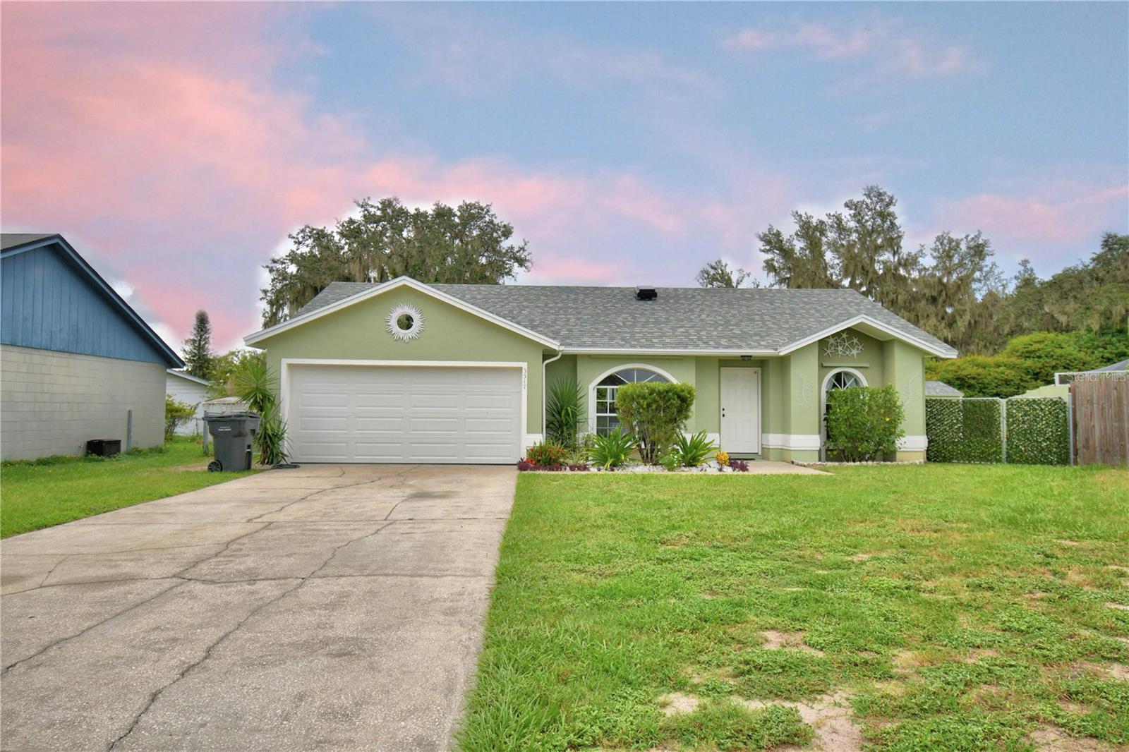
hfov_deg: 78.6
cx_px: 564
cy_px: 376
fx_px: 690
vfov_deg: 57.2
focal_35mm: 22
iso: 100
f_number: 5.3
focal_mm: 15
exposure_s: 1/800
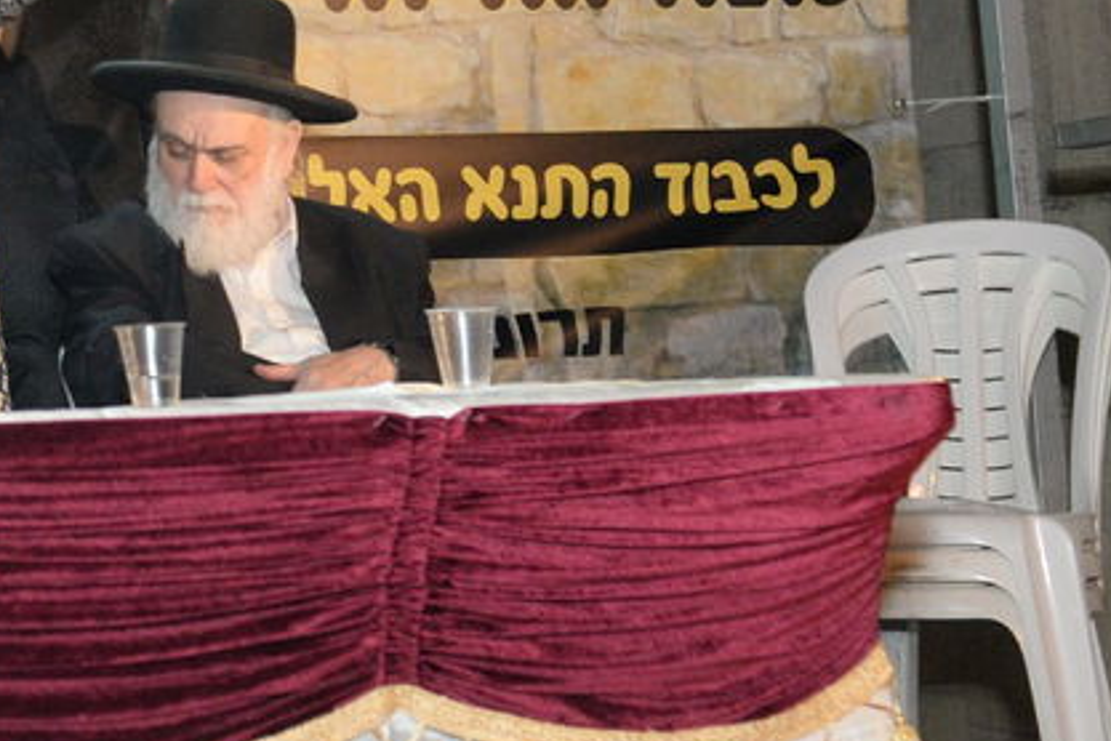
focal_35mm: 94
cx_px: -341
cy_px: -21
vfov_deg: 14.3
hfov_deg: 19.9
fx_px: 2901
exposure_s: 1/160
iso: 2500
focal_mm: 28
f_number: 4
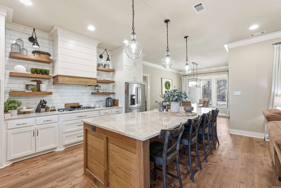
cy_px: 94
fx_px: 125
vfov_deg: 73.8
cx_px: 140
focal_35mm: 16
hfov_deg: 96.7
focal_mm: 16
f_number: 9
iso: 250
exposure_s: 1/13
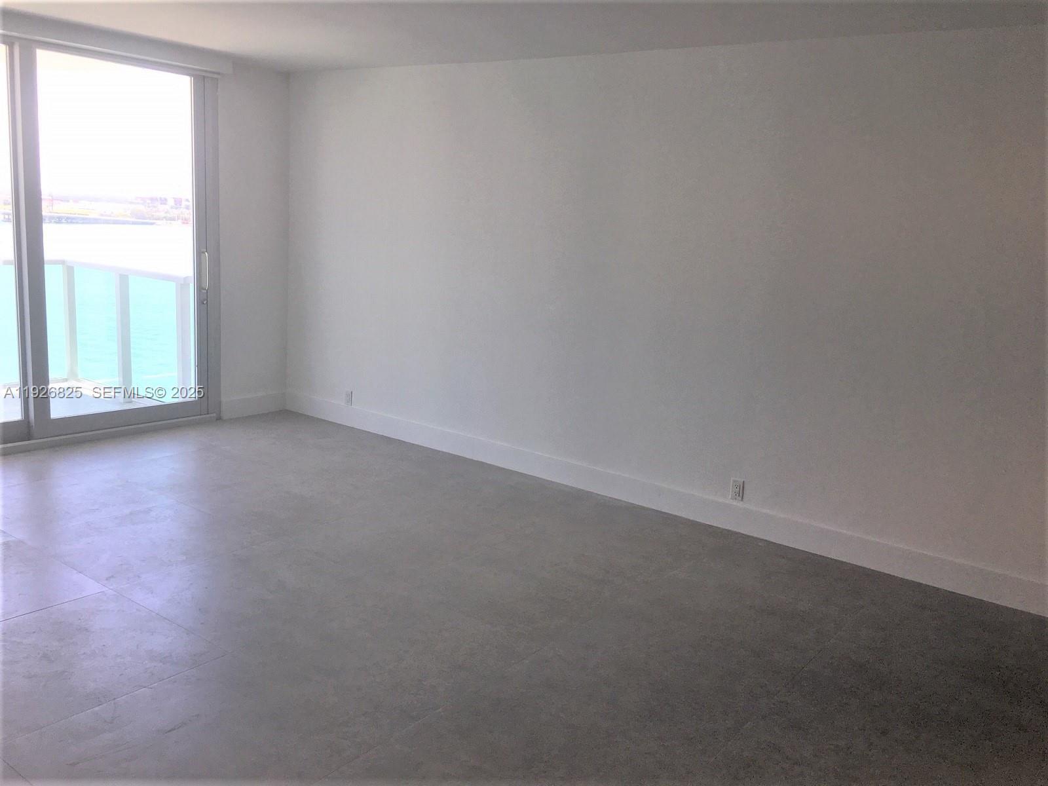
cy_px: 393
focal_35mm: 29
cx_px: 524
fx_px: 878
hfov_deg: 61.7
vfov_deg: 48.2
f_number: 2.2
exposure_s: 1/188
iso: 25
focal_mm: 4.15
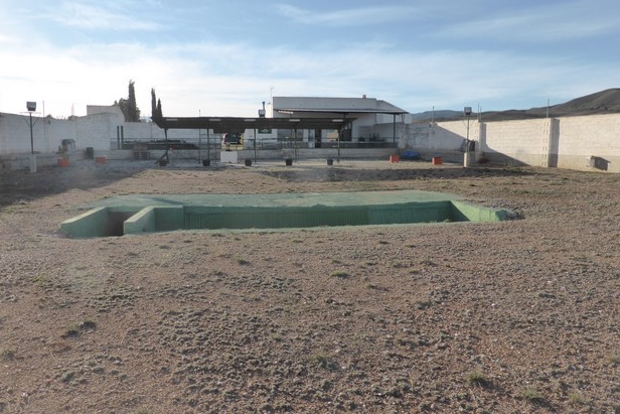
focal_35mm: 27
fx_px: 465
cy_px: 197
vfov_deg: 47.9
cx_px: 299
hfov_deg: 67.4
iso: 200
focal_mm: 4.3
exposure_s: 1/800
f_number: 4.5
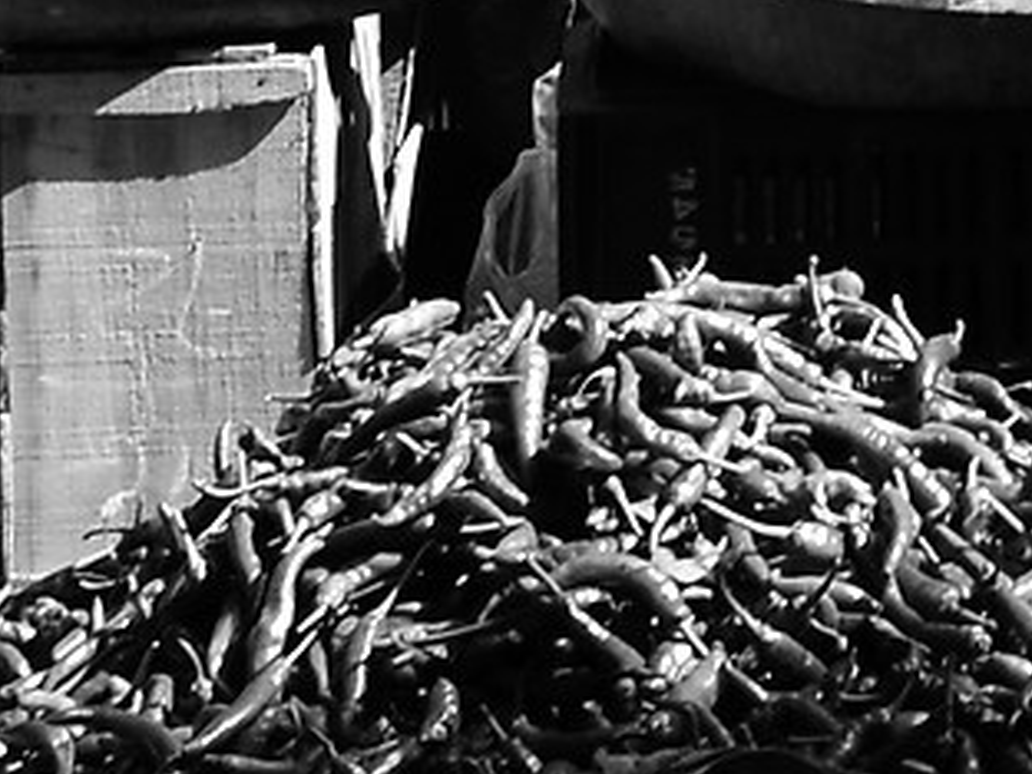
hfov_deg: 5.0
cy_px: -1093
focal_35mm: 388
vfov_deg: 3.8
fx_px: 11558
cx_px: 2107
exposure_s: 1/160
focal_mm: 35
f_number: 5
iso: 100
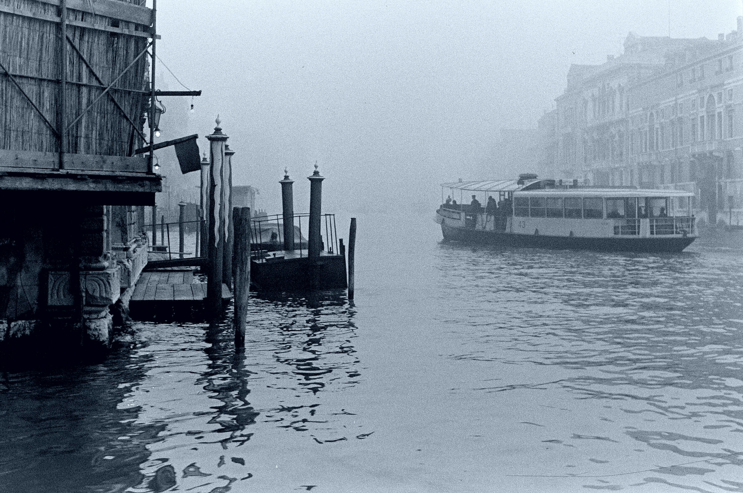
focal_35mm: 82
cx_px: 372
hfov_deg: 24.6
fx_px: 1701
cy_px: 246
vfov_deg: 16.5
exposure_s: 1/125
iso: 400
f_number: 2.8
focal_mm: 55
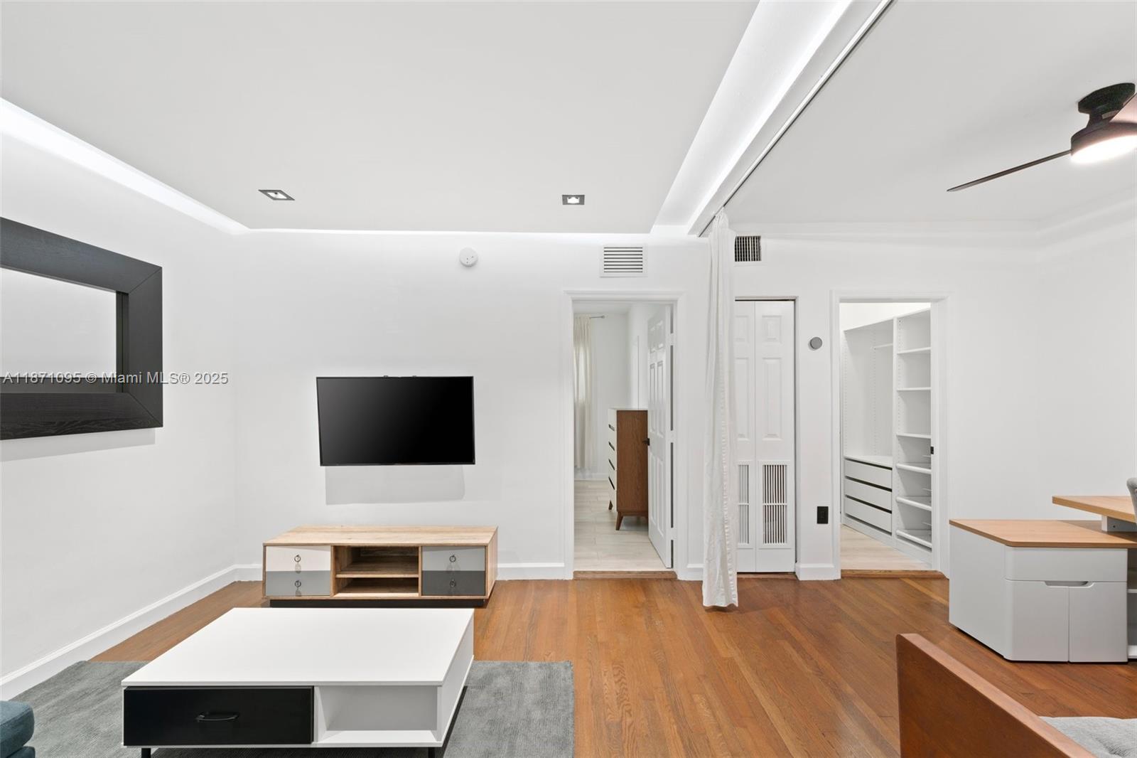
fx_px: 442
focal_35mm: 14
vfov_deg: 81.2
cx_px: 568
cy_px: 379
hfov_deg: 104.3
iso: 200
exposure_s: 1.3
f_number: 8
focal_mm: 14
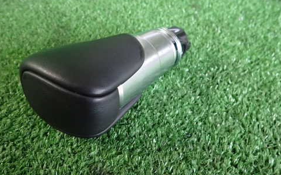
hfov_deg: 57.8
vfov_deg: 38.3
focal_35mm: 33
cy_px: 86
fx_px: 253
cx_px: 115
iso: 640
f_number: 2
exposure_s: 1/30
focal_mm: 4.5
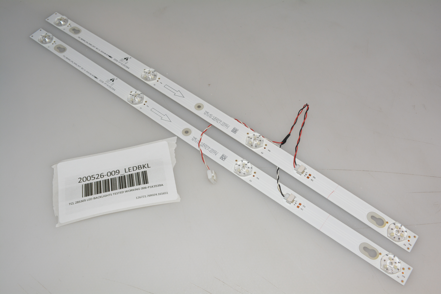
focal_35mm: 34
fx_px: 423
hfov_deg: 55.1
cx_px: 220
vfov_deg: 38.4
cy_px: 147
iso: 1000
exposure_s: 1/200
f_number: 10
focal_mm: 23
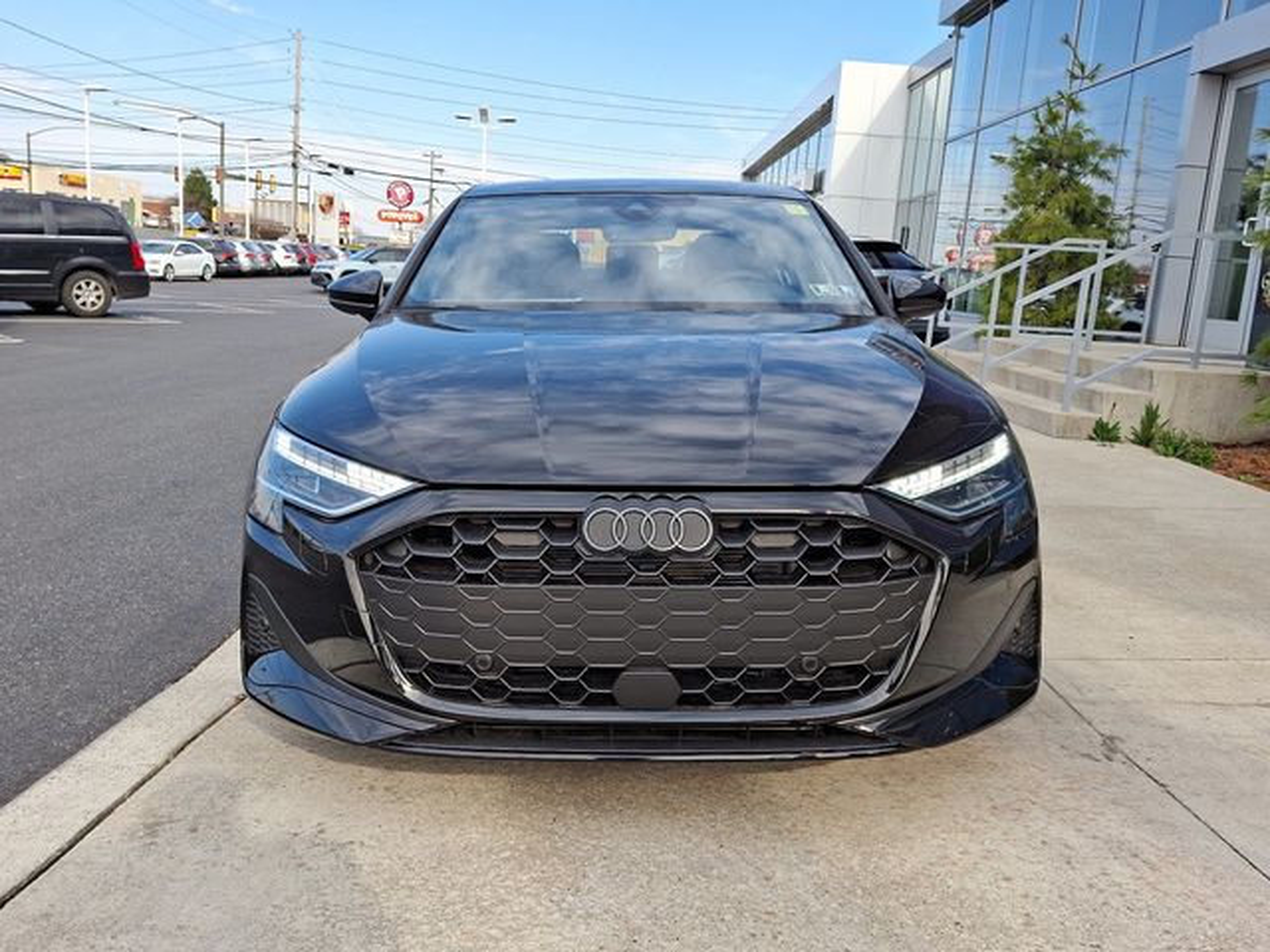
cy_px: 476
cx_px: 635
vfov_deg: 54.9
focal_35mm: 25
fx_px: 917
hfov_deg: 69.4
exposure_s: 1/526
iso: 25
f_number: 1.8
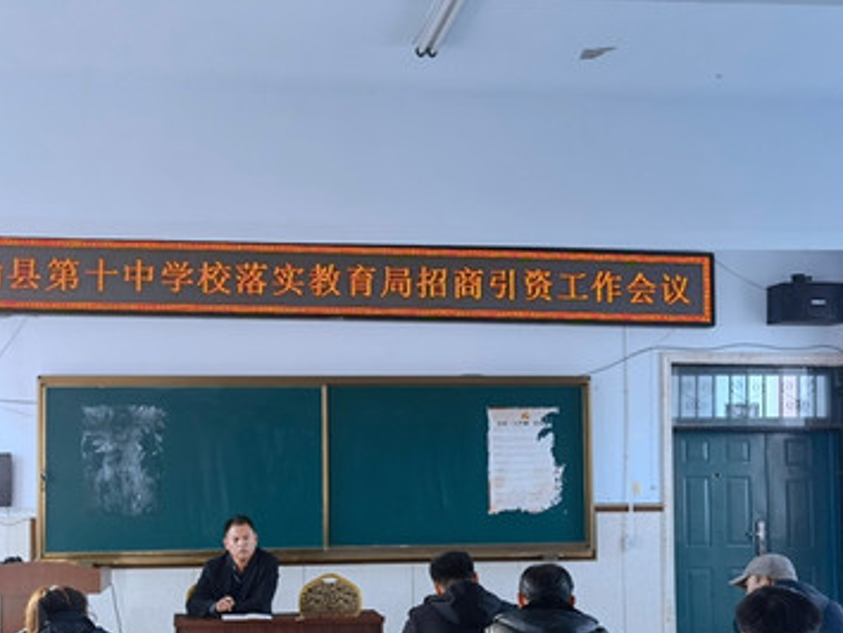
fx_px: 1170
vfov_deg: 30.1
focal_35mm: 48
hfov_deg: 39.5
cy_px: 422
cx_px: 348
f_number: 1.9
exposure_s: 1/176
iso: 50
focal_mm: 6.67
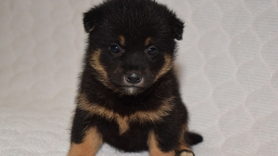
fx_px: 542
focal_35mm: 74
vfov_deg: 16.4
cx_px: 136
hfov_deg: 28.8
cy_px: 88
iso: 320
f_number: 5
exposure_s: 1/60
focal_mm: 45
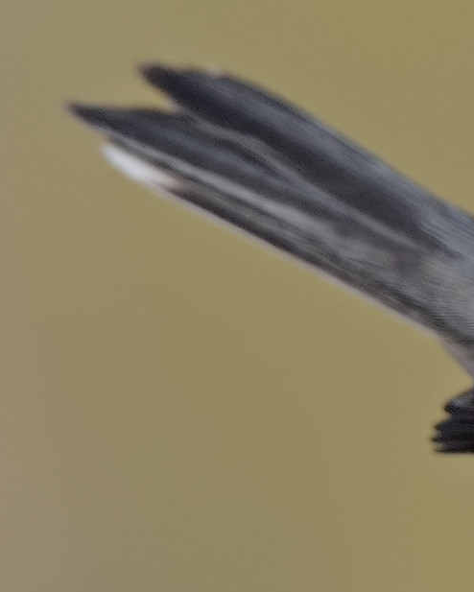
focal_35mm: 2190
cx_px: 966
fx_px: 38384
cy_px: 391
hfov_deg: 0.7
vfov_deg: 0.9
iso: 900
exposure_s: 1/1250
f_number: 10
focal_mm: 600
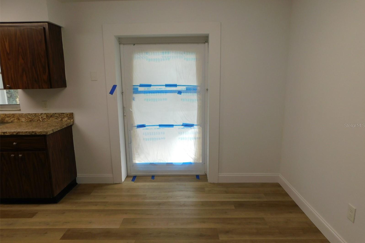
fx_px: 243
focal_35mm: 24
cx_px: 183
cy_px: 125
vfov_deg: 53.1
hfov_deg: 73.7
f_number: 3
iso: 125
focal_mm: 4
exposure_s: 1/60
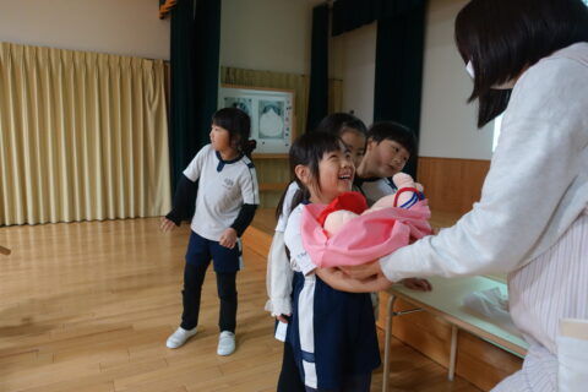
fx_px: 392
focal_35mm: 24
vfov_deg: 53.1
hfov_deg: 73.7
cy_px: 196
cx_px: 294
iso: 1250
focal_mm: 8.8
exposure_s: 1/125
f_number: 1.8
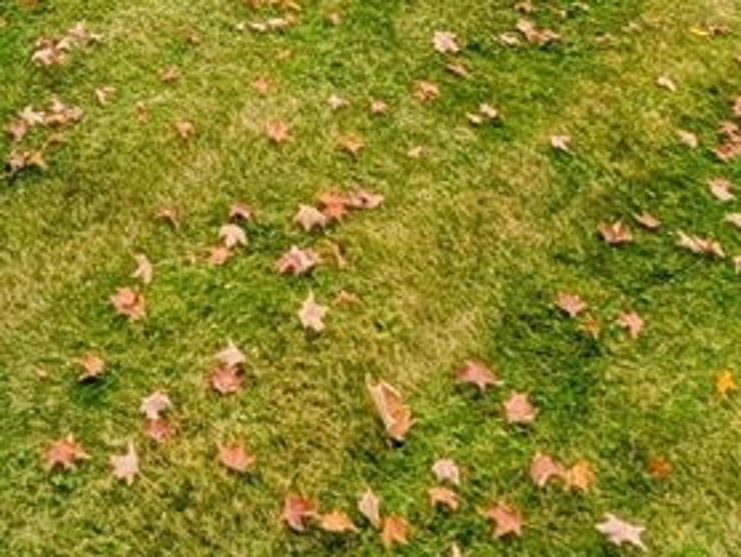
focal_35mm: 44
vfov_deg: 23.7
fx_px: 943
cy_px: -341
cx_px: 165
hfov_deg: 41.4
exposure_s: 1/2169
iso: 53
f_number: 1.7
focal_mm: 2.02
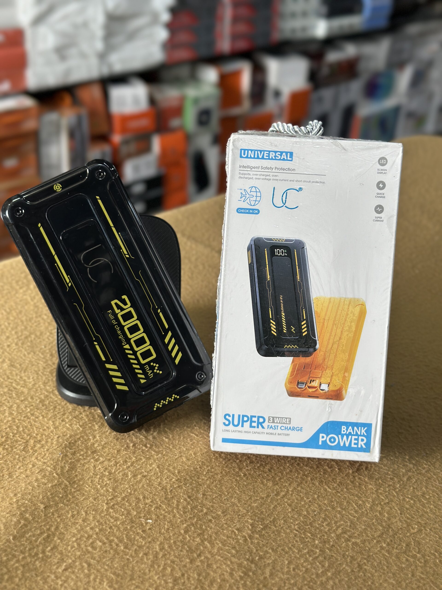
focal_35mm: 48
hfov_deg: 30.3
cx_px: 221
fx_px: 817
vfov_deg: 39.7
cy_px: 295
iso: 64
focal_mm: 6.86
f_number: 1.78
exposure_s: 1/133
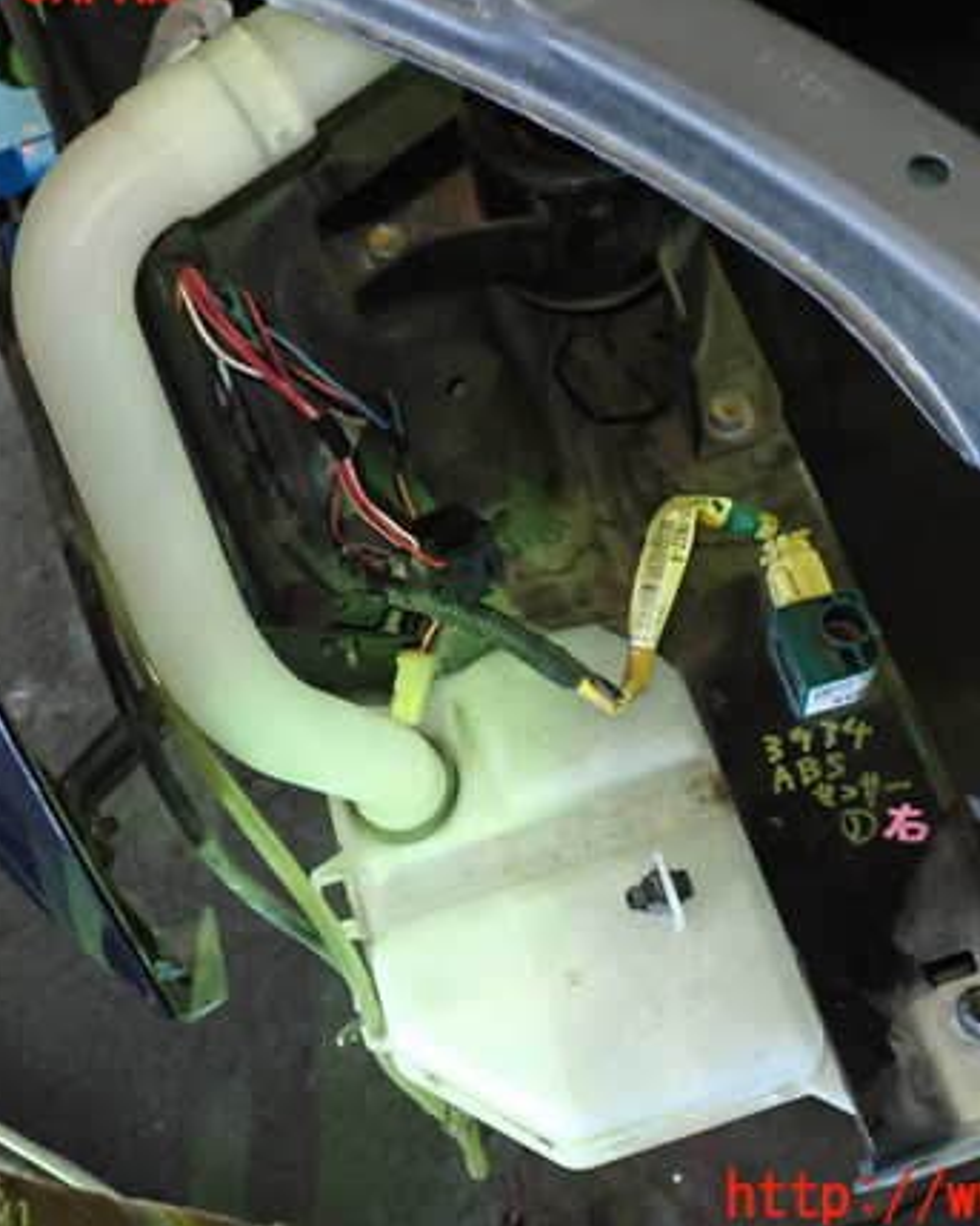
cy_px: 592
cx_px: 514
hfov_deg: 36.5
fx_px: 1487
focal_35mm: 41
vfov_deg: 44.8
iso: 640
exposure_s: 1/30
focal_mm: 5.4
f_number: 2.3
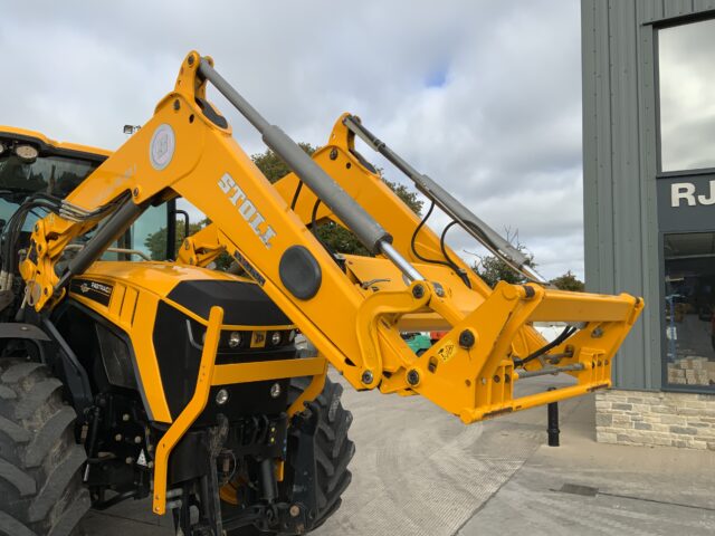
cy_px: 268
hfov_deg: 61.7
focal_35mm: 29
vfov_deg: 48.2
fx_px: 599
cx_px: 358
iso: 16
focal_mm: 3
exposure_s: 1/1577
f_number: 1.8
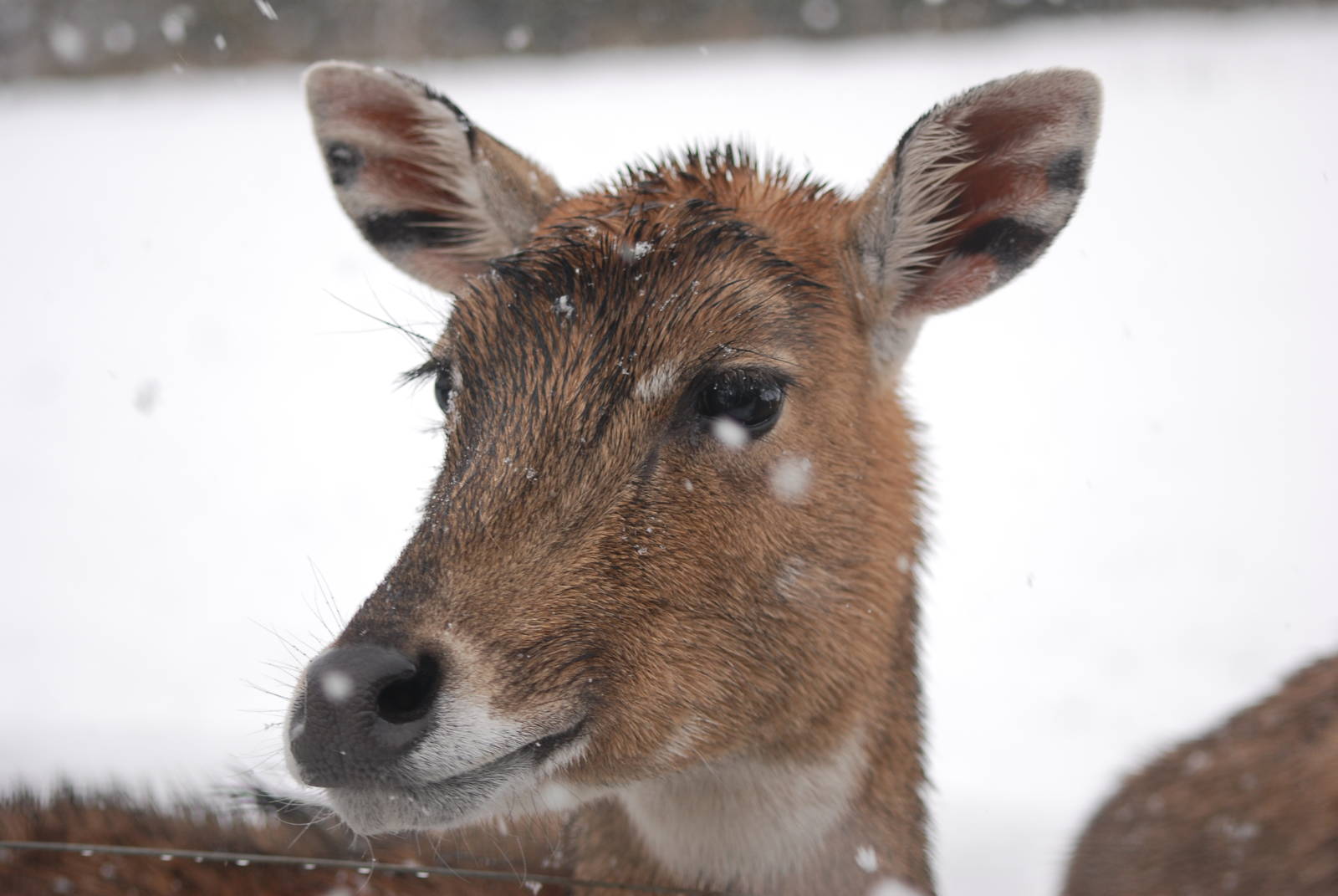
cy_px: 448
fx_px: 3907
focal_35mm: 105
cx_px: 669
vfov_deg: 13.1
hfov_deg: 19.4
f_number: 4.5
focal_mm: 70
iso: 200
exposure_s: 1/320
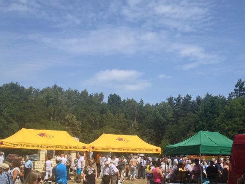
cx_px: 141
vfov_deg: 30.8
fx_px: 333
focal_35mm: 47
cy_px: 110
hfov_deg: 40.3
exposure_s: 1/1453
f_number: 2.4
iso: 50
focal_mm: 4.28
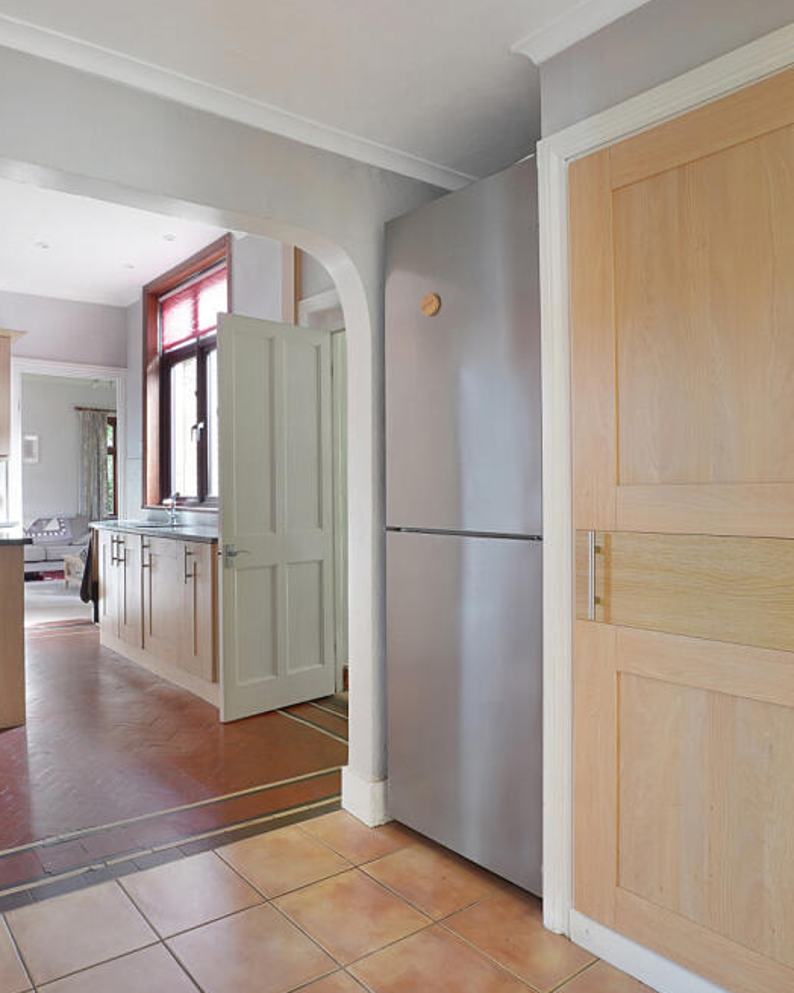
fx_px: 646
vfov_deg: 75.0
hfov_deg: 61.5
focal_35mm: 22
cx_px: 261
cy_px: 483
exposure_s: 1
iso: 200
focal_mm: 10
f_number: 9
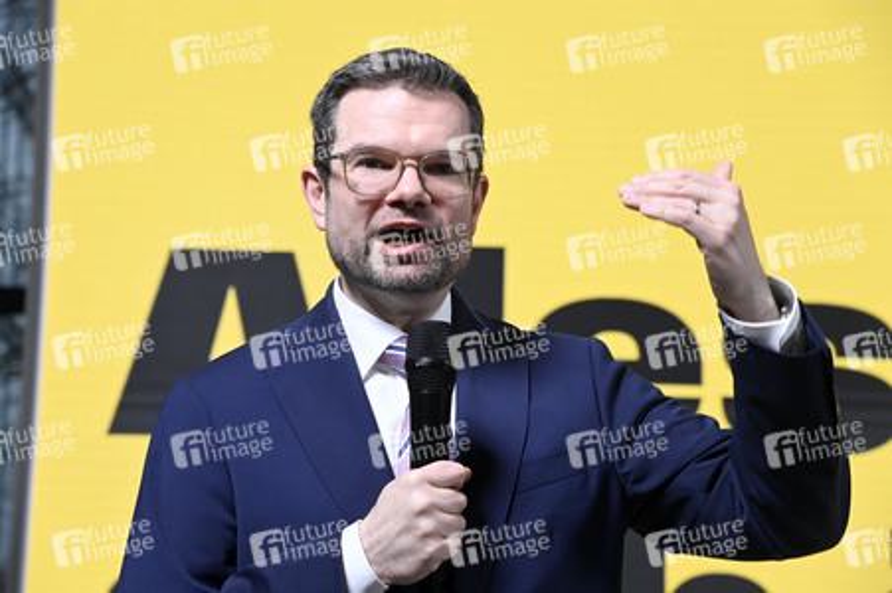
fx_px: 2352
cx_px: 446
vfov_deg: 14.4
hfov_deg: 21.5
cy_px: 296
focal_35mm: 95
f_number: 6.3
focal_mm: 95
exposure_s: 1/250
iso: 4000
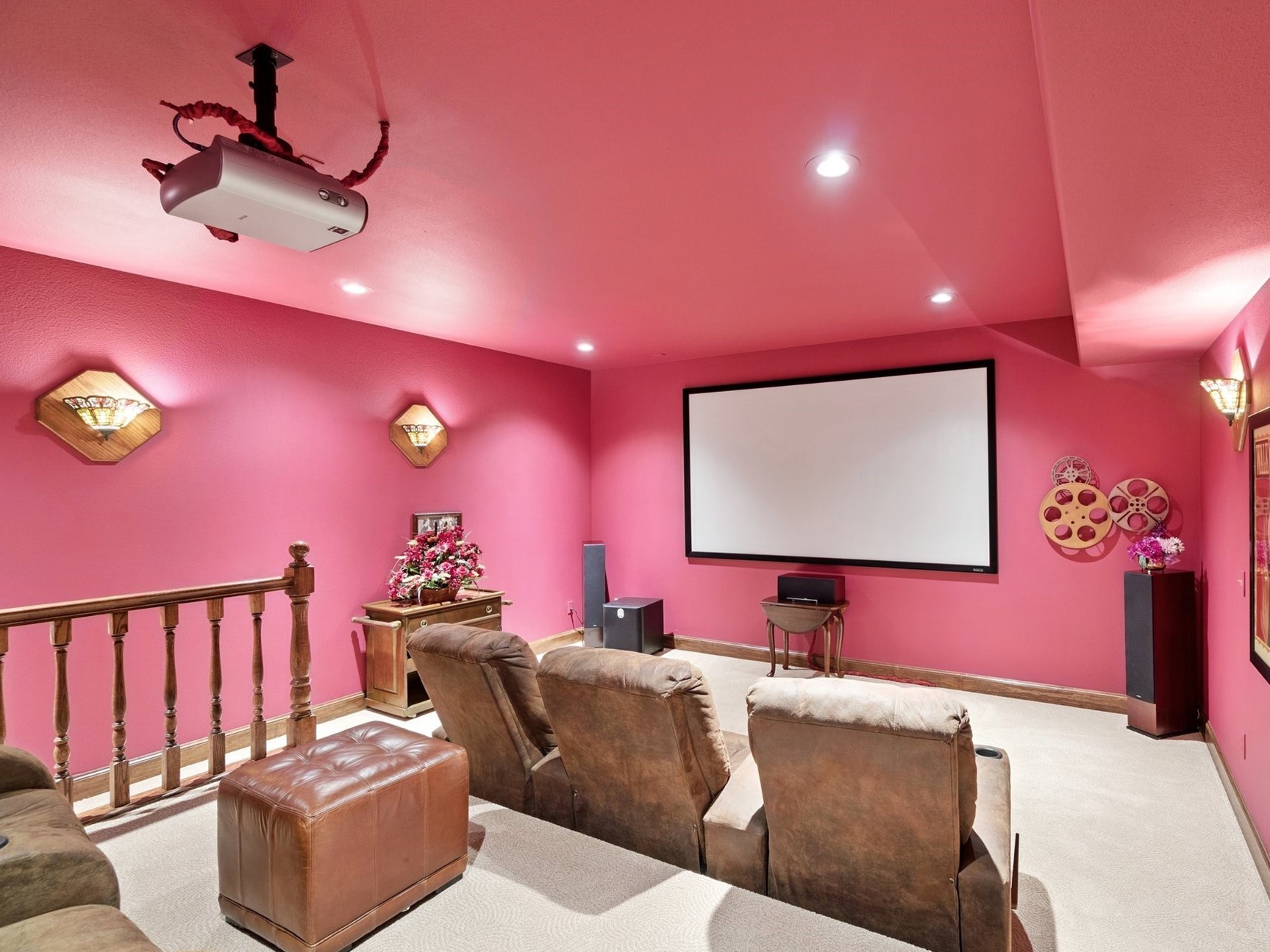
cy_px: 493
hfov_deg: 90.2
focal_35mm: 17
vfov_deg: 74.7
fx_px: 624
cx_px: 744
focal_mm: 10
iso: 200
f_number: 6.3
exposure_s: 1/2
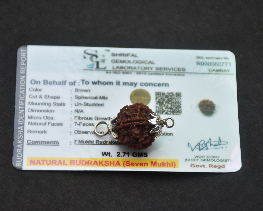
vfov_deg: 7.4
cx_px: 137
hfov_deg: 9.2
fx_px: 1627
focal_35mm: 209
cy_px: 107
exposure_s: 1/125
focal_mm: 116
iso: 800
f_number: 5.6
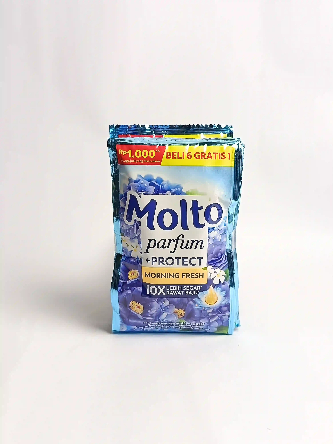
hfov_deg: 36.8
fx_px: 500
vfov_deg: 47.9
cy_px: 222
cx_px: 166
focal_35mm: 39
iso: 183
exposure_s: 1/100
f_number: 1.7
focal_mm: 5.24
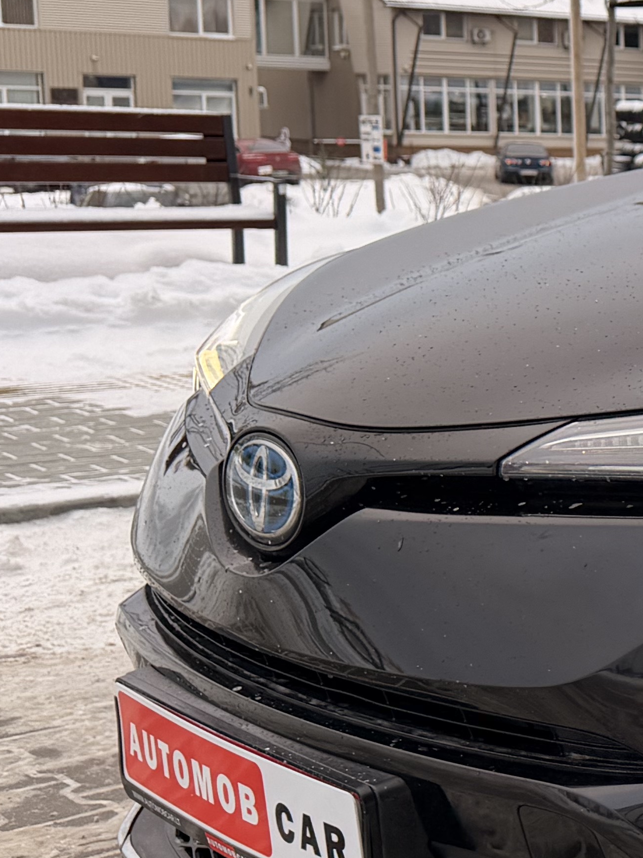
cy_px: 435
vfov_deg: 24.7
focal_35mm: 79
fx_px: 1957
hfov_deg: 15.3
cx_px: 1257
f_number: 1.78
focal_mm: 6.76
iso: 64
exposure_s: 1/212
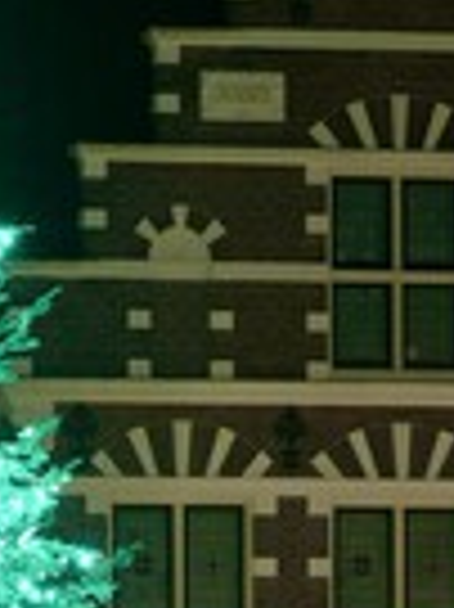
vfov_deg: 4.4
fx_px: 7847
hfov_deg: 3.3
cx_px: 279
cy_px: 770
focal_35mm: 448
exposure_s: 30
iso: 100
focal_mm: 105
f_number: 11
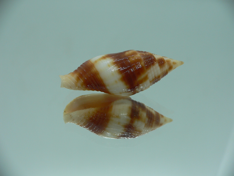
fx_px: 237
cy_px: 88
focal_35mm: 35
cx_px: 117
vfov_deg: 40.7
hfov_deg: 52.6
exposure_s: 1/60
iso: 80
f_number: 2.8
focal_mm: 4.6
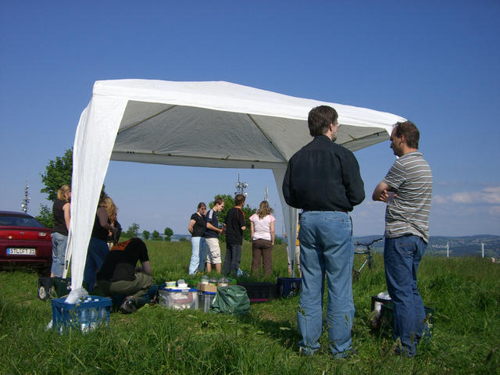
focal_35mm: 38
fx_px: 549
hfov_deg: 49.0
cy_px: 188
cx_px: 250
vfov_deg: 37.7
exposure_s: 1/1000
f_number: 4.3
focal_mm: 6.2
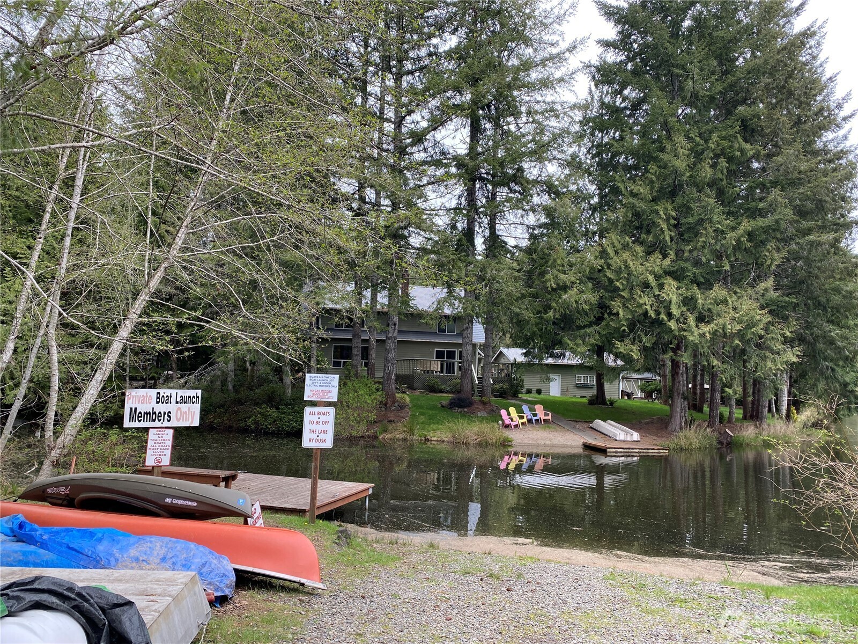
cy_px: 322
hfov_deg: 67.3
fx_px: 644
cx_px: 429
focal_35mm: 26
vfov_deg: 53.1
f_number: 1.8
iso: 32
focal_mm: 4.25
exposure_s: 1/358
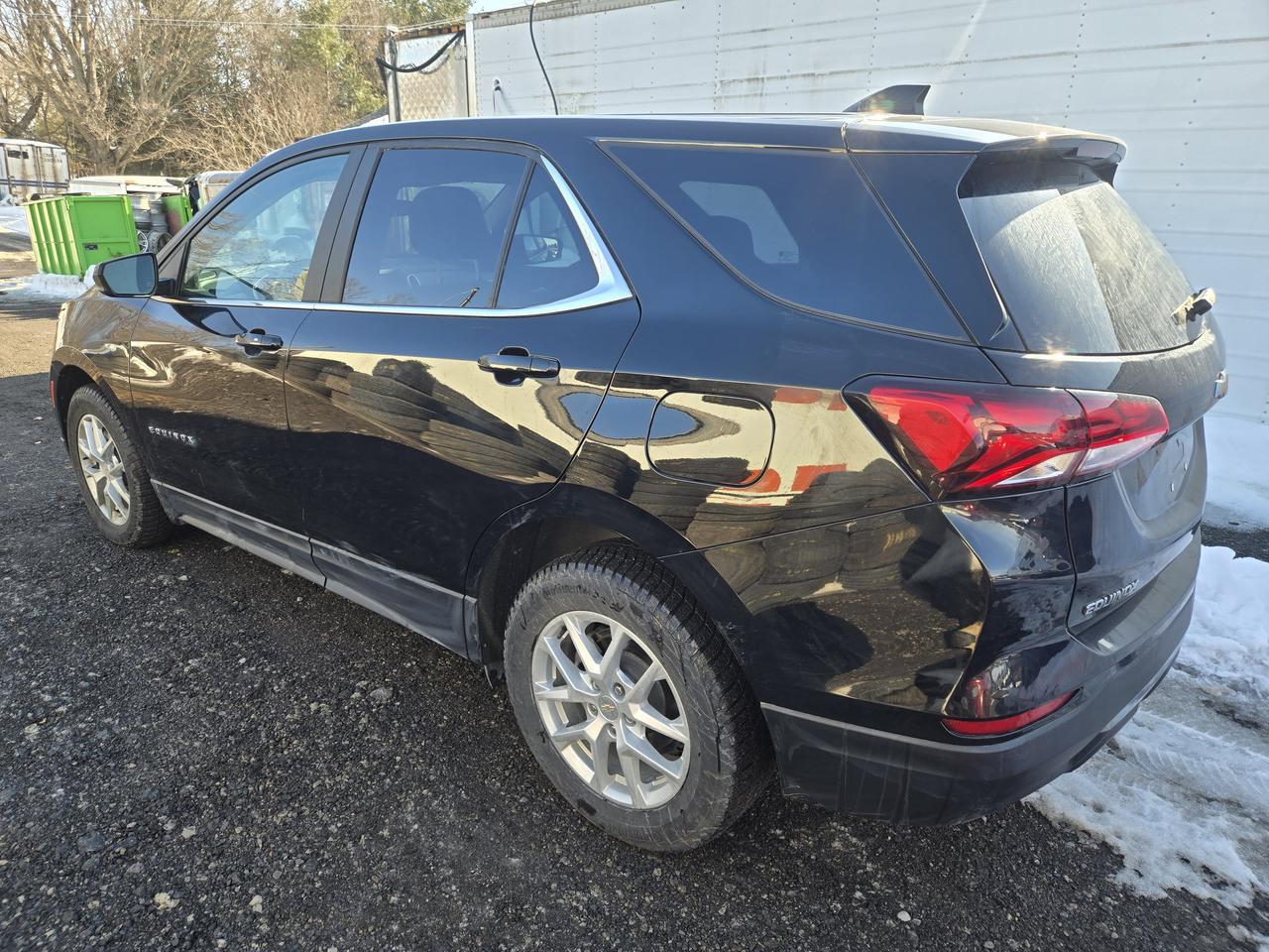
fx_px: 843
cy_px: 476
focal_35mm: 23
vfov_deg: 58.9
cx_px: 634
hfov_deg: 73.9
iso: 25
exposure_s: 1/278
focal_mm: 5.4
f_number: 1.8
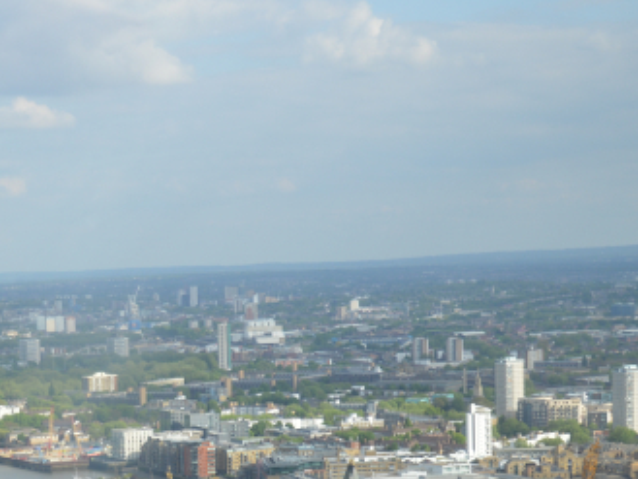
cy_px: 465
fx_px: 1936
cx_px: 45
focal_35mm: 105
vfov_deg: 13.9
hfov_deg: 18.4
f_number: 6.3
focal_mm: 30
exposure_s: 1/160
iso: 100
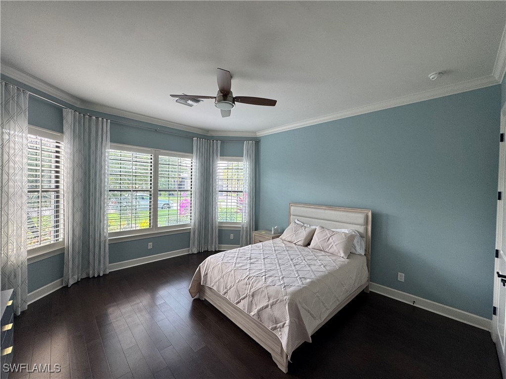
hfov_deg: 102.1
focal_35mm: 14
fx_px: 205
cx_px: 253
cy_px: 190
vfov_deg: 85.7
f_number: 2.2
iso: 160
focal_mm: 2.22
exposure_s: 1/120
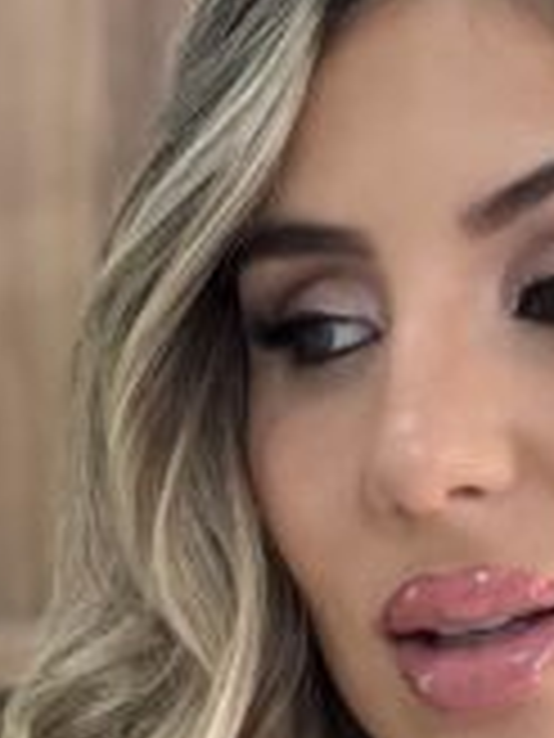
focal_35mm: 439
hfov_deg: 3.4
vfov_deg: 4.4
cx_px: 604
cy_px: 1726
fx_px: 9368
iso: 250
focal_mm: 9
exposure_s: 1/120
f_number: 2.8
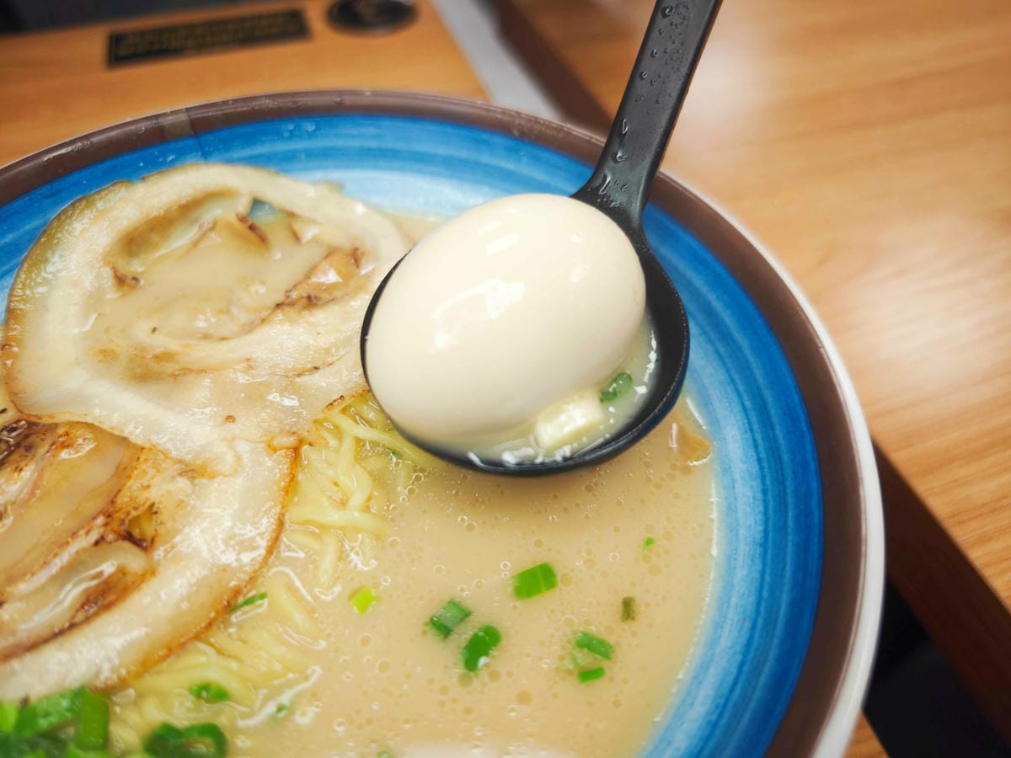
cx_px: 506
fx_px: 672
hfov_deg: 73.9
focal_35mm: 23
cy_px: 379
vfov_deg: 58.9
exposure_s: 1/120
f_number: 1.63
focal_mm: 8.72
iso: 160
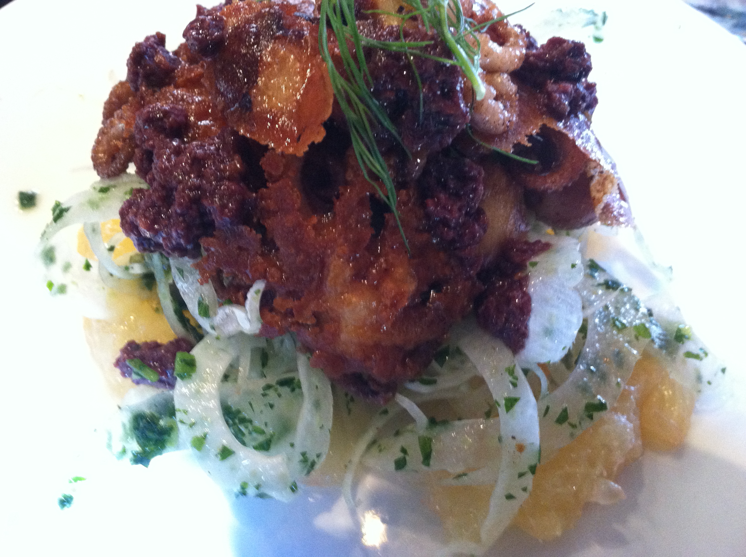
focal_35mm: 35
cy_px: 278
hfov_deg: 52.7
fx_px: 753
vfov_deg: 40.6
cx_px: 373
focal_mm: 3.85
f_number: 2.8
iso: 400
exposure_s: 1/15
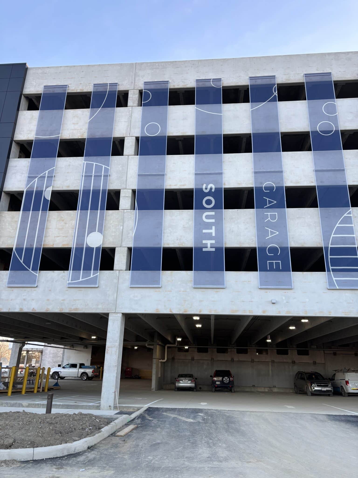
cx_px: 179
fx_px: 359
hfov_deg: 53.1
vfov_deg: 67.3
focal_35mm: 26
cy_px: 239
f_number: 1.6
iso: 50
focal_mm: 5.96
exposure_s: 1/356
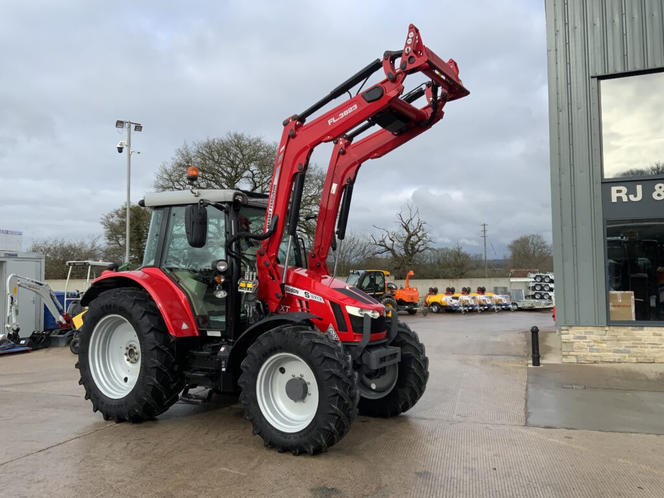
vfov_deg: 48.2
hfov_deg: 61.7
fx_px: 556
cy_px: 249
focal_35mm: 29
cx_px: 332
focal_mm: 3
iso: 16
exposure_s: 1/1195
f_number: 1.8
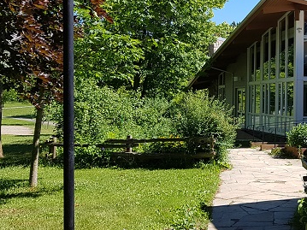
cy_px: 55
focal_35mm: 58
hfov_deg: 30.9
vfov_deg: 24.9
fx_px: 514
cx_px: 306
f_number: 1.7
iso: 50
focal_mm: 4.2
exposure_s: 1/1604
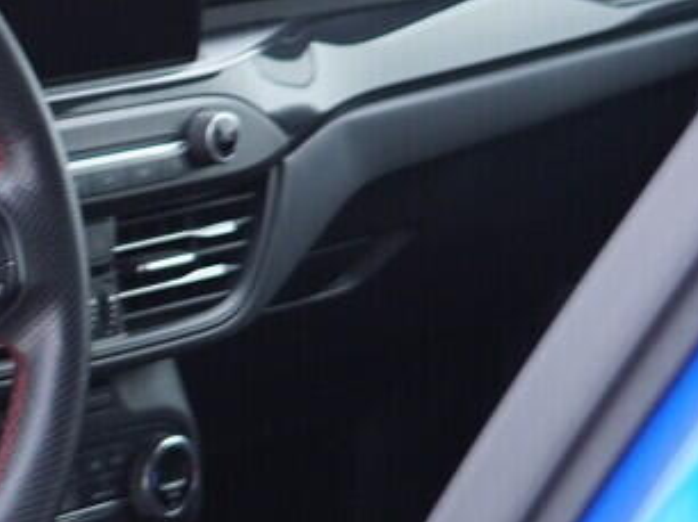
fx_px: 3284
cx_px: -858
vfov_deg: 8.9
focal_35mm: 163
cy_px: 764
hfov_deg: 10.7
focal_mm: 24
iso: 250
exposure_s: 1/40
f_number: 2.8
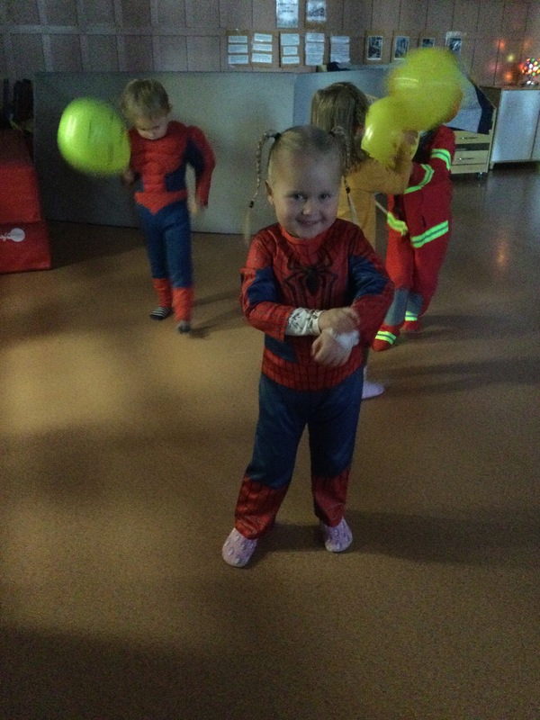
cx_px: 270
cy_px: 360
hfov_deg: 45.4
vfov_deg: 58.4
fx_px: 645
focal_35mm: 31
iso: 800
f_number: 2.4
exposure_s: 1/17
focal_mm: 3.3
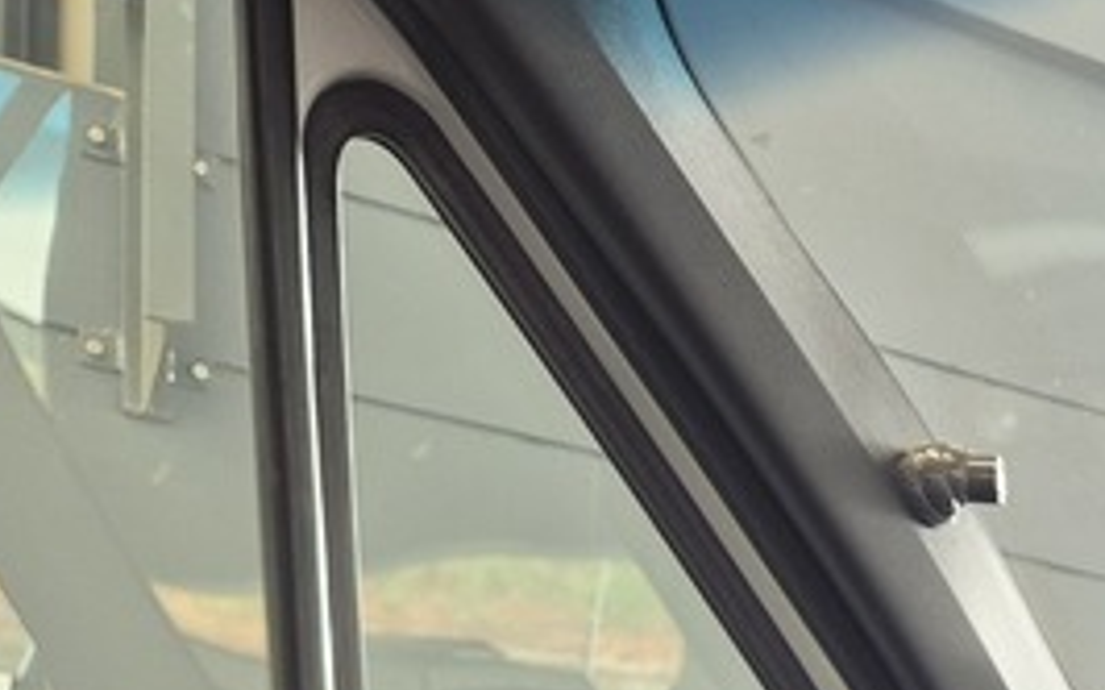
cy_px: 1417
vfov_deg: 12.2
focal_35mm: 94
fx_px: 2830
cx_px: 1583
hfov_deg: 19.6
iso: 160
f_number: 1.8
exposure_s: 1/50
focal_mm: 5.4
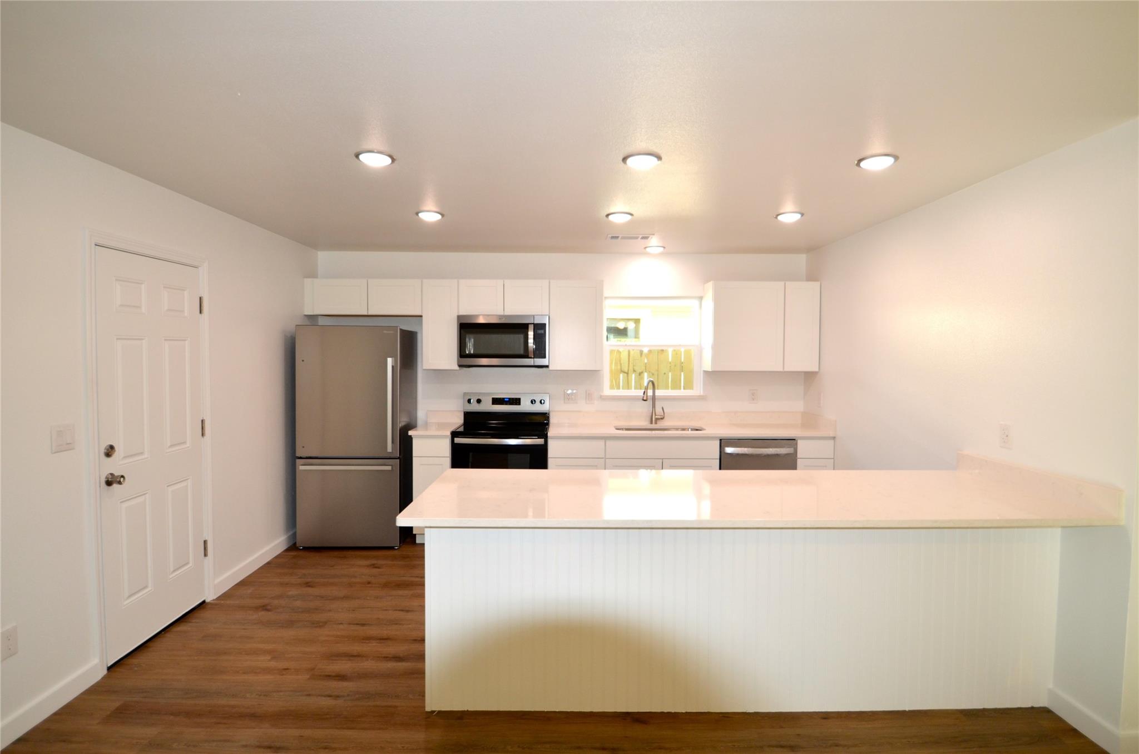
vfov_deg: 67.1
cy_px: 377
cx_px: 570
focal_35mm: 18
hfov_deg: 90.1
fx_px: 568
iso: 250
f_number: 3.8
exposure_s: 1/125
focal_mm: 12
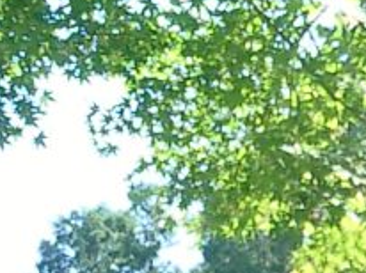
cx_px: 727
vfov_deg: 7.9
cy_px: 541
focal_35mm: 179
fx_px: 1890
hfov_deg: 10.2
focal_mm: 7.5
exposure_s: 1/200
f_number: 3.2
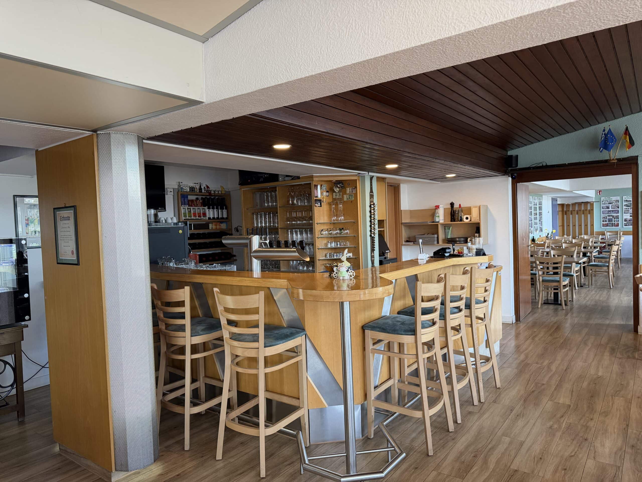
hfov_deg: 71.6
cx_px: 321
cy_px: 241
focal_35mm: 24
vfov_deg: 56.8
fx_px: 445
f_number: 1.78
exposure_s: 1/100
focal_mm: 6.76
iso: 320
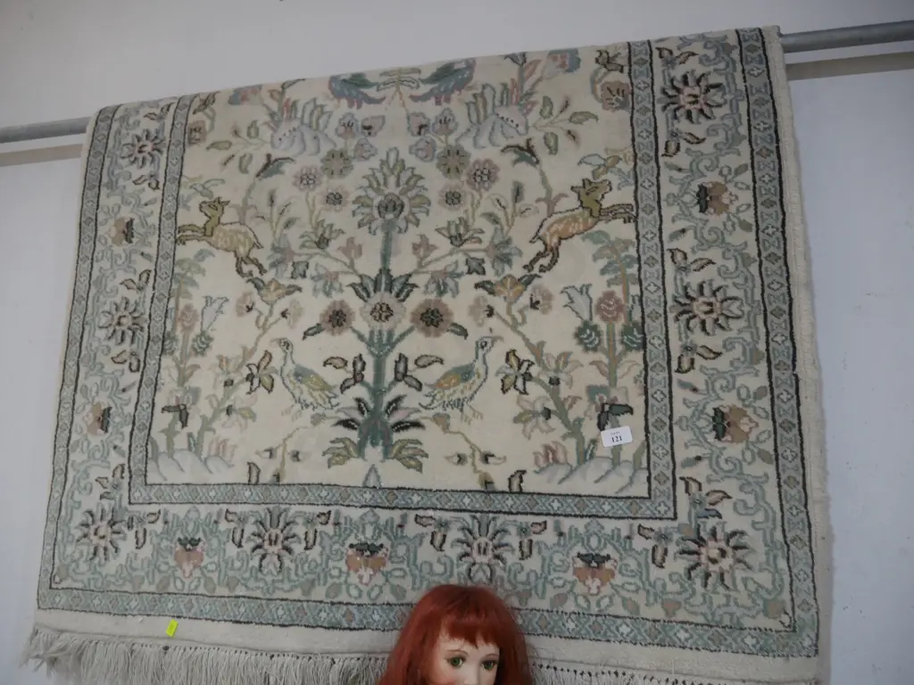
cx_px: 457
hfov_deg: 63.4
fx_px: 739
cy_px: 342
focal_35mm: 28
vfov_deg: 49.7
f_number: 3.5
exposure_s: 1/60
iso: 640
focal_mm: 14
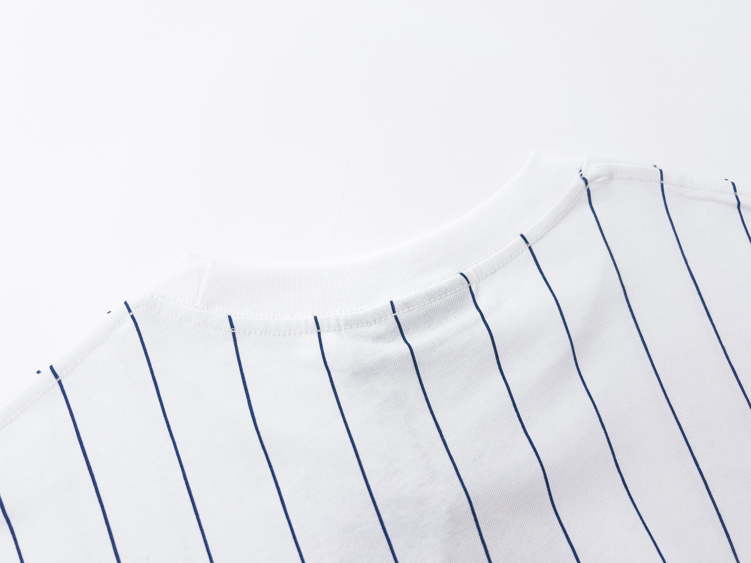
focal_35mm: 26
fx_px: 564
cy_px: 282
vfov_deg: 53.1
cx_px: 376
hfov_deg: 67.3
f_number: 1.5
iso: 32
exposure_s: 1/100
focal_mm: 5.7
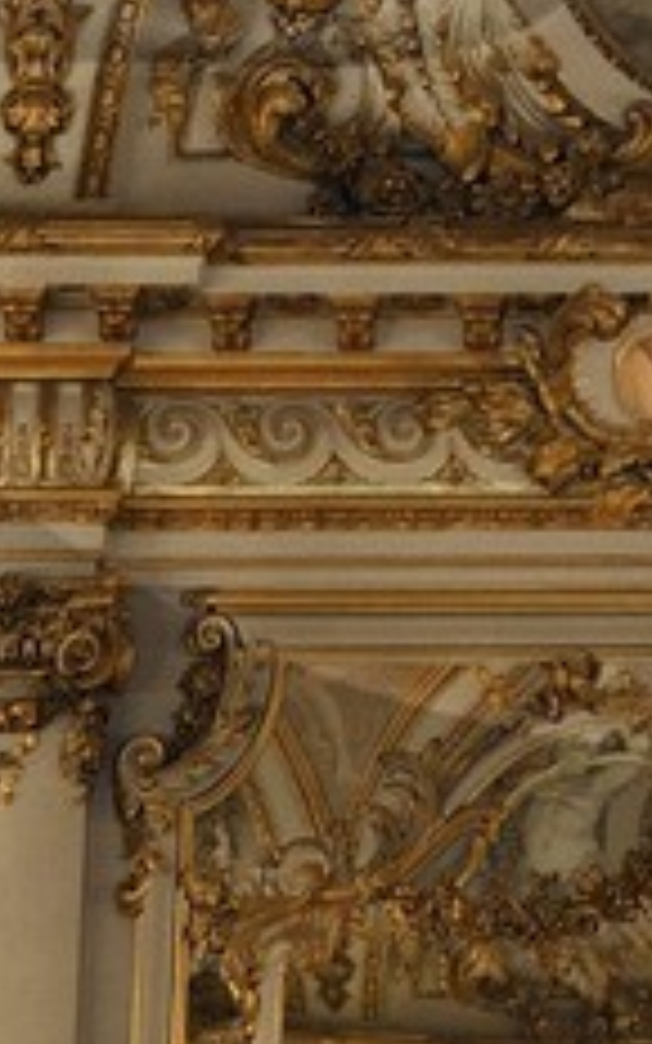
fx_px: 6198
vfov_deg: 9.4
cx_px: 760
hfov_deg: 6.0
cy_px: -486
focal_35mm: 218
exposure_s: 1/40
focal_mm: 31
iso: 800
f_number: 5.6
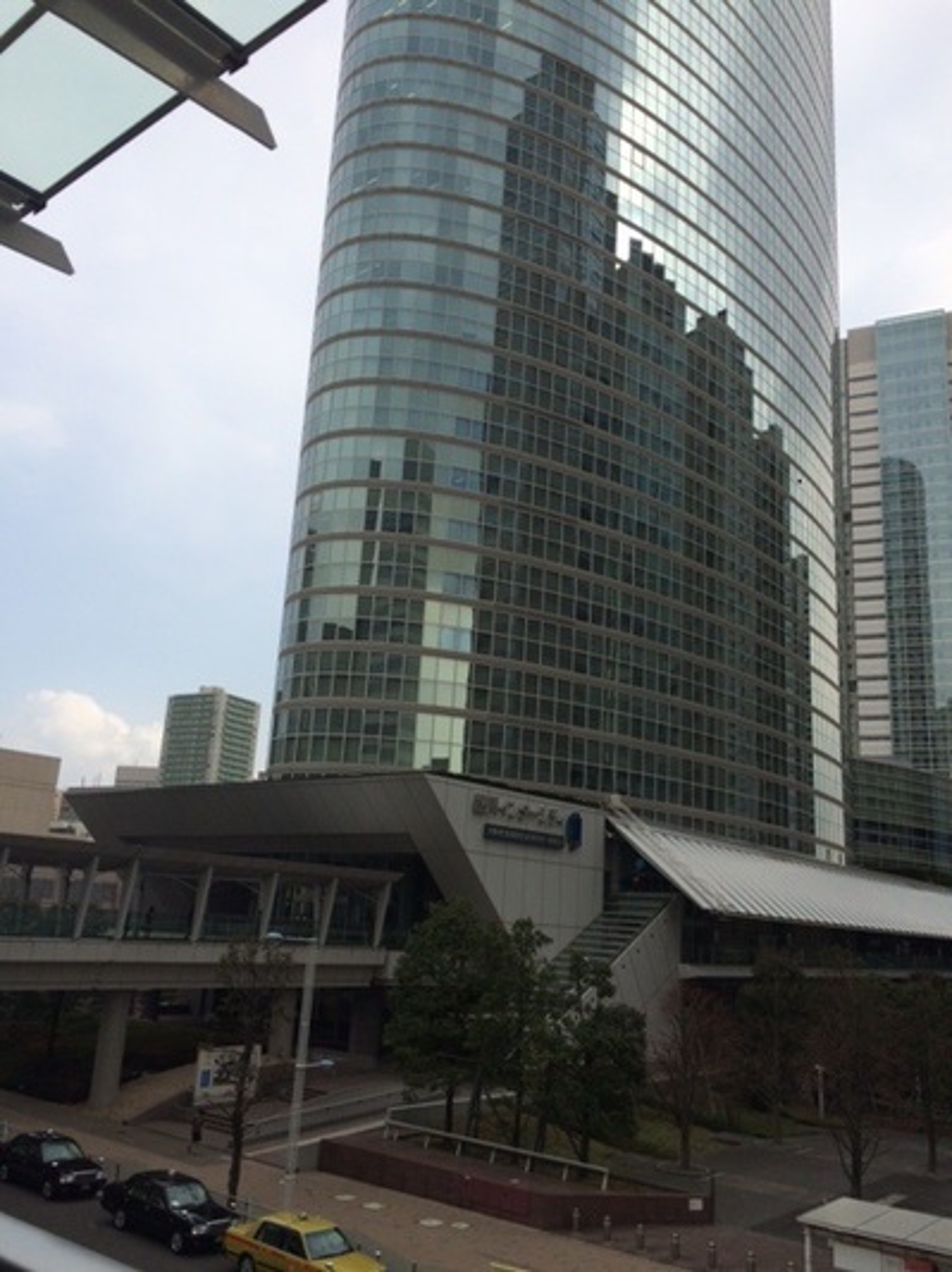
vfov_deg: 61.7
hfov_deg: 48.2
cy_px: 636
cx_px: 476
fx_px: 1065
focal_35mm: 29
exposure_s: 1/1786
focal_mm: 4.15
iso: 32
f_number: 2.2
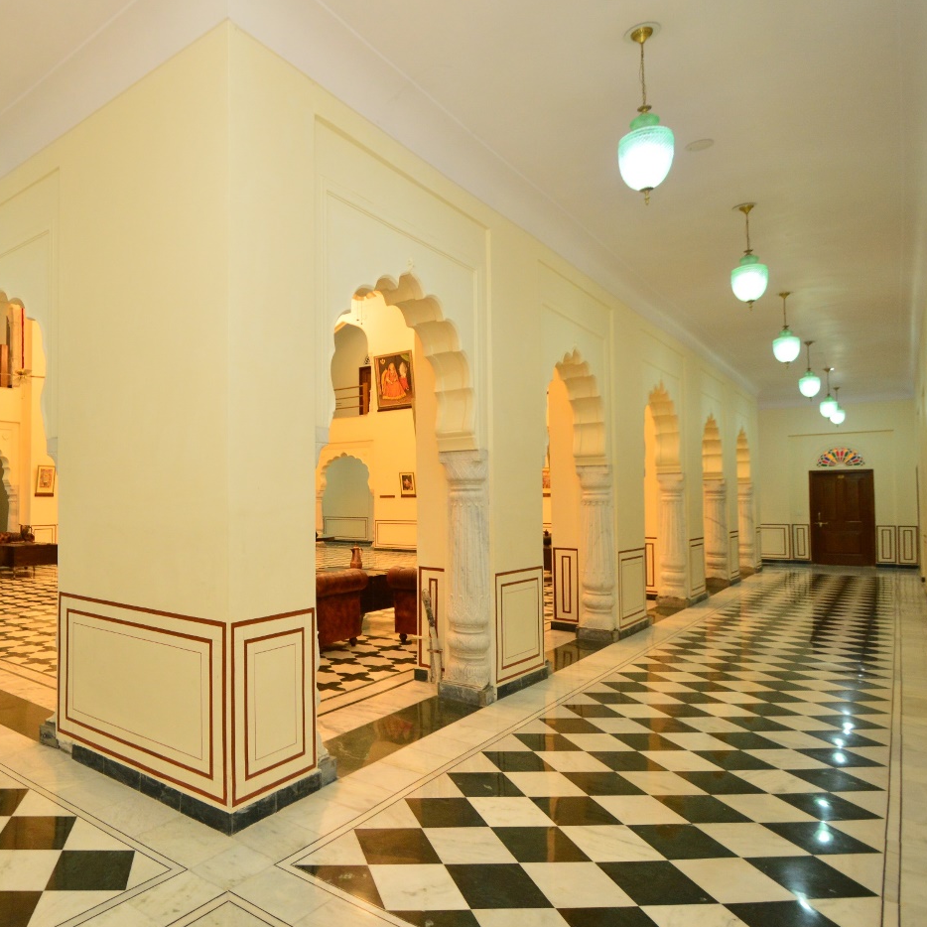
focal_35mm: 22
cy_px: 458
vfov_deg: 70.5
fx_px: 656
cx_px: 225
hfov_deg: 65.9
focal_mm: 11
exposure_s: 1/60
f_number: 3.8
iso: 800
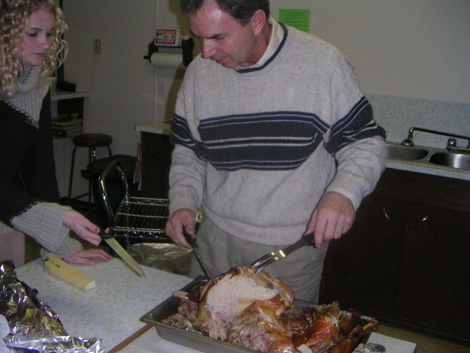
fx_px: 530
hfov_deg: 47.9
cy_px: 176
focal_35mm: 39
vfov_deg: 36.8
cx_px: 235
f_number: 6.7
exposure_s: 1/45
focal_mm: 5.1
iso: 200
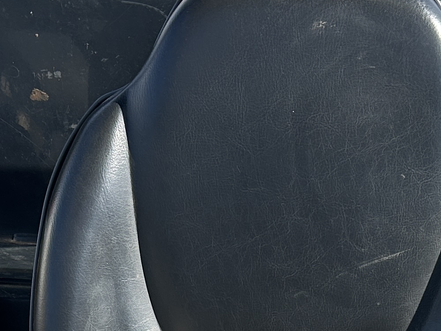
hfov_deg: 18.7
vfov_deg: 12.7
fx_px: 1338
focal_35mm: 105
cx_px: 176
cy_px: 613
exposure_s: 1/1808
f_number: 1.5
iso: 50
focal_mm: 5.7
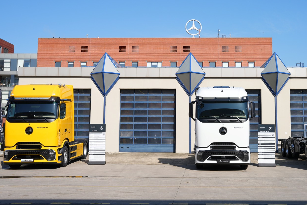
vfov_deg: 28.0
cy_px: 81
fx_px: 409
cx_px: 189
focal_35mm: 48
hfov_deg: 40.9
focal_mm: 37
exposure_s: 1/400
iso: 100
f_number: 6.3
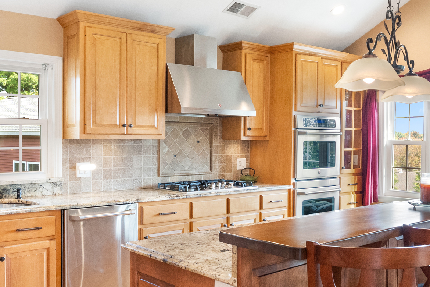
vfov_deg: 30.9
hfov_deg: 45.1
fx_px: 517
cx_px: 223
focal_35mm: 43
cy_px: 123
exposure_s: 1/30
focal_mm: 16.5
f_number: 8
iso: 2500
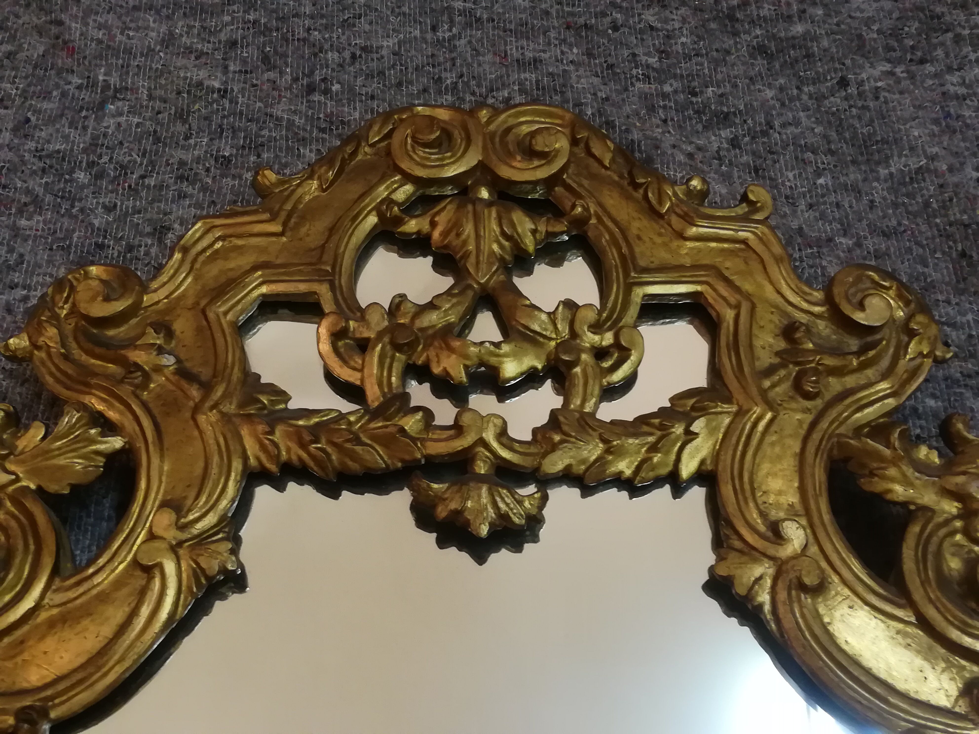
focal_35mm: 37
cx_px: 490
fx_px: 1046
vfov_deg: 38.7
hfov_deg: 50.1
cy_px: 367
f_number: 2.2
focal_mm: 3.83
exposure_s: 1/33.3
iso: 320
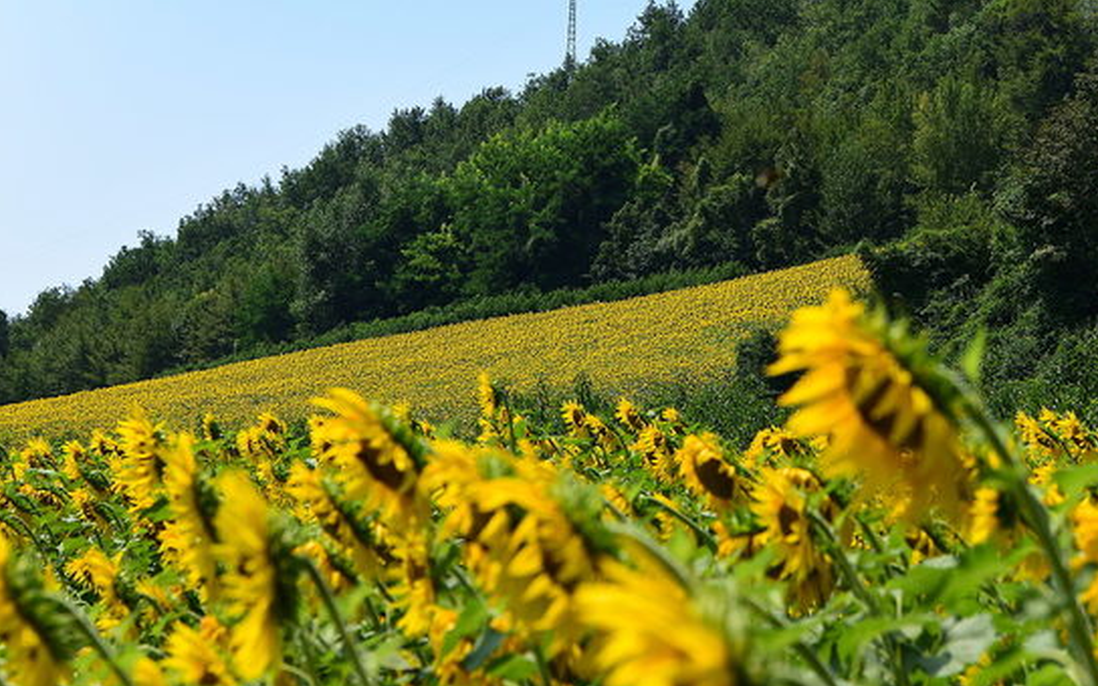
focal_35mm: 118
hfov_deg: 17.7
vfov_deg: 11.1
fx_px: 3531
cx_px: 501
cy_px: 339
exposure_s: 1/640
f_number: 8
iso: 250
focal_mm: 70
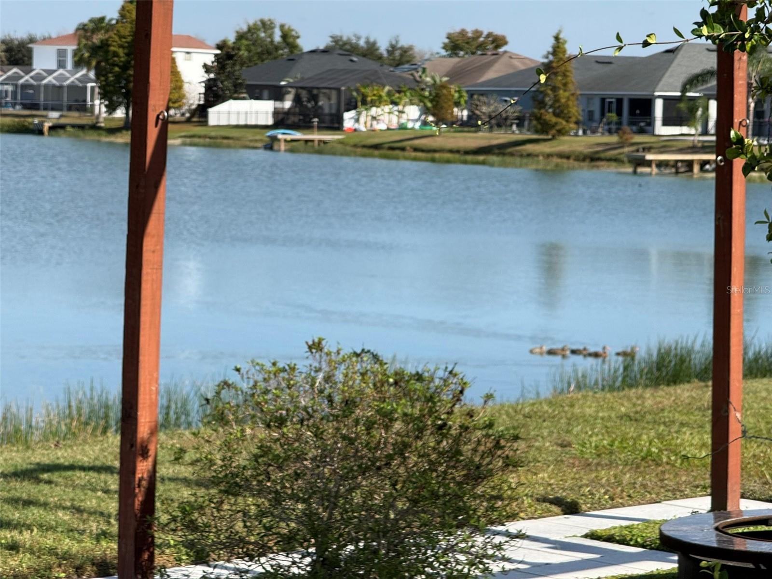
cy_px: 290
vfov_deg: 12.3
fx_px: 2676
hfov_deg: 16.4
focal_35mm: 120
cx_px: 386
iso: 50
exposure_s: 1/1395
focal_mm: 15.66
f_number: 2.8
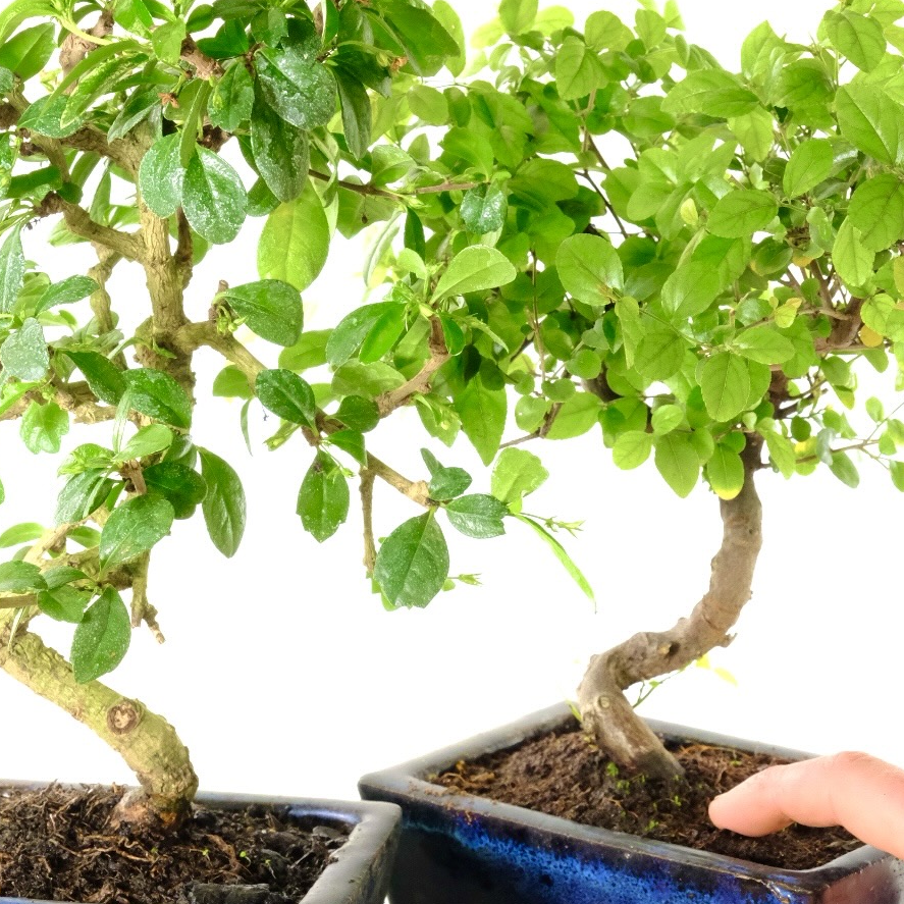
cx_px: 327
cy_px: 378
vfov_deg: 15.3
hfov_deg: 15.3
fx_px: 3368
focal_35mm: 114
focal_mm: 44.7
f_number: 9
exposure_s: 1/30
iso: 3200
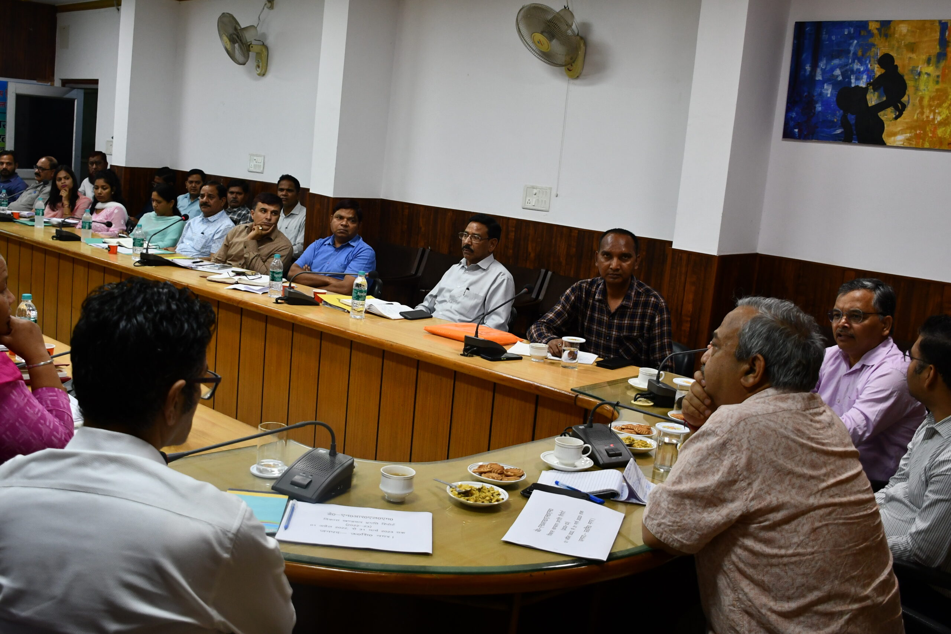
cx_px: 476
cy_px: 317
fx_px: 951
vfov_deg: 36.9
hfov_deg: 53.1
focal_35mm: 36
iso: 800
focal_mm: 18
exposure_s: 1/160
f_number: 3.5
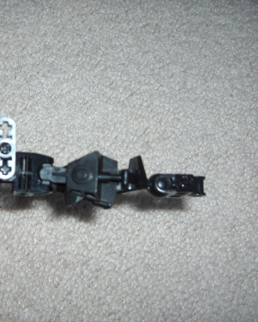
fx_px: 487
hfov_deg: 29.1
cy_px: 162
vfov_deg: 36.7
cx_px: 55
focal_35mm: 51
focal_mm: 8
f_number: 2.8
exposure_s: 1/60
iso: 100
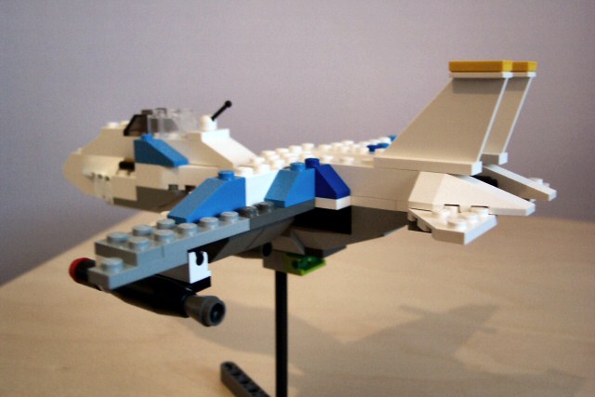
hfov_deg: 50.7
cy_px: 198
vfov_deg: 35.1
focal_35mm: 38
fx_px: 628
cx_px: 298
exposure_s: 1/30
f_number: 2.8
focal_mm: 8
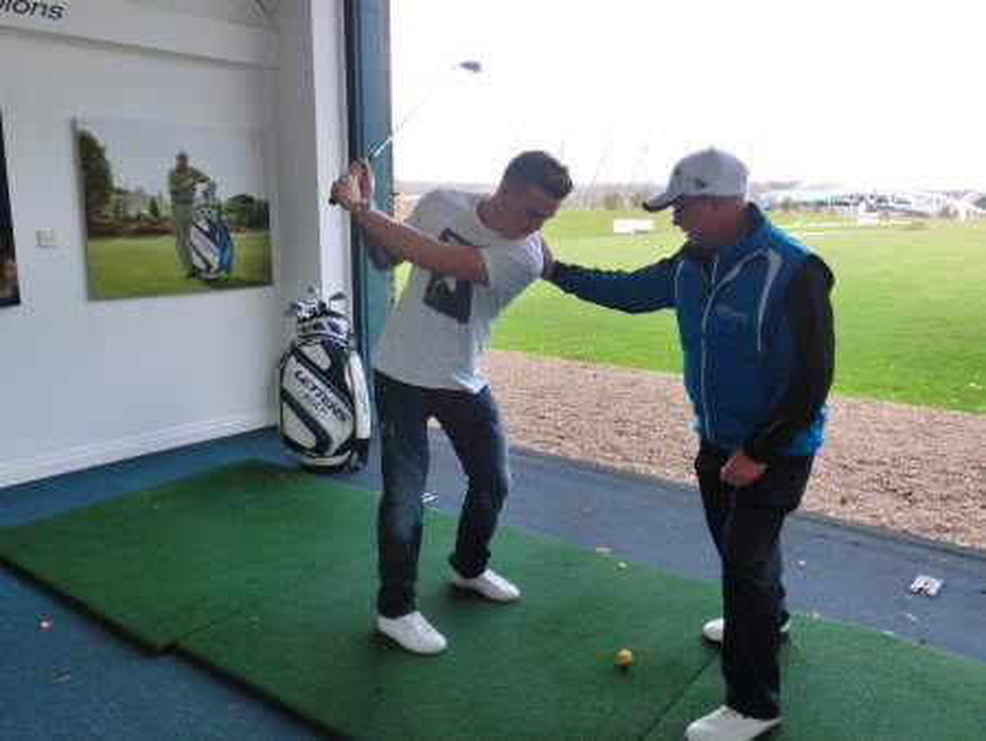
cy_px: 370
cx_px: 493
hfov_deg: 63.4
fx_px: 798
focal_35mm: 28
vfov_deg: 49.8
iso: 100
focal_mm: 5
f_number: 3
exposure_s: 1/100
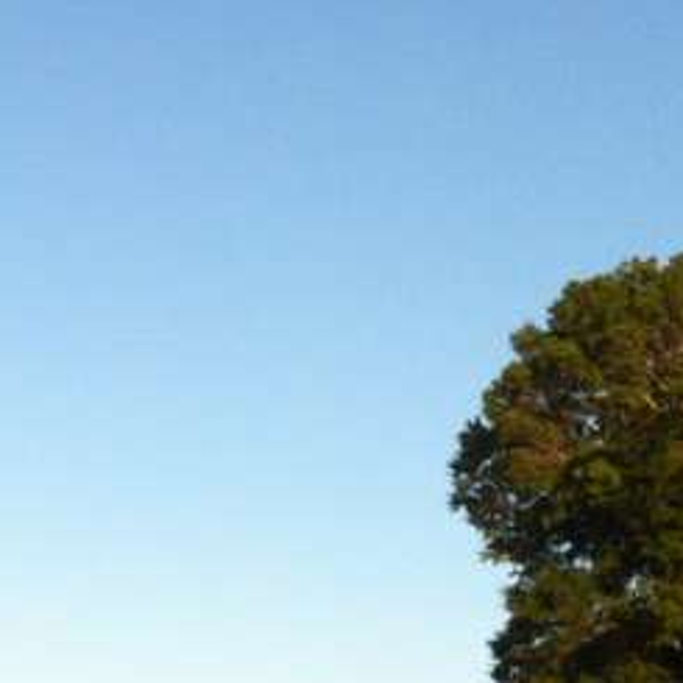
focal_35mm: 101
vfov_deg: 16.6
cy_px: 783
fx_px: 2255
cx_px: -67
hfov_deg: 16.7
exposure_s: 1/580
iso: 80
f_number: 2.8
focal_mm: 3.85
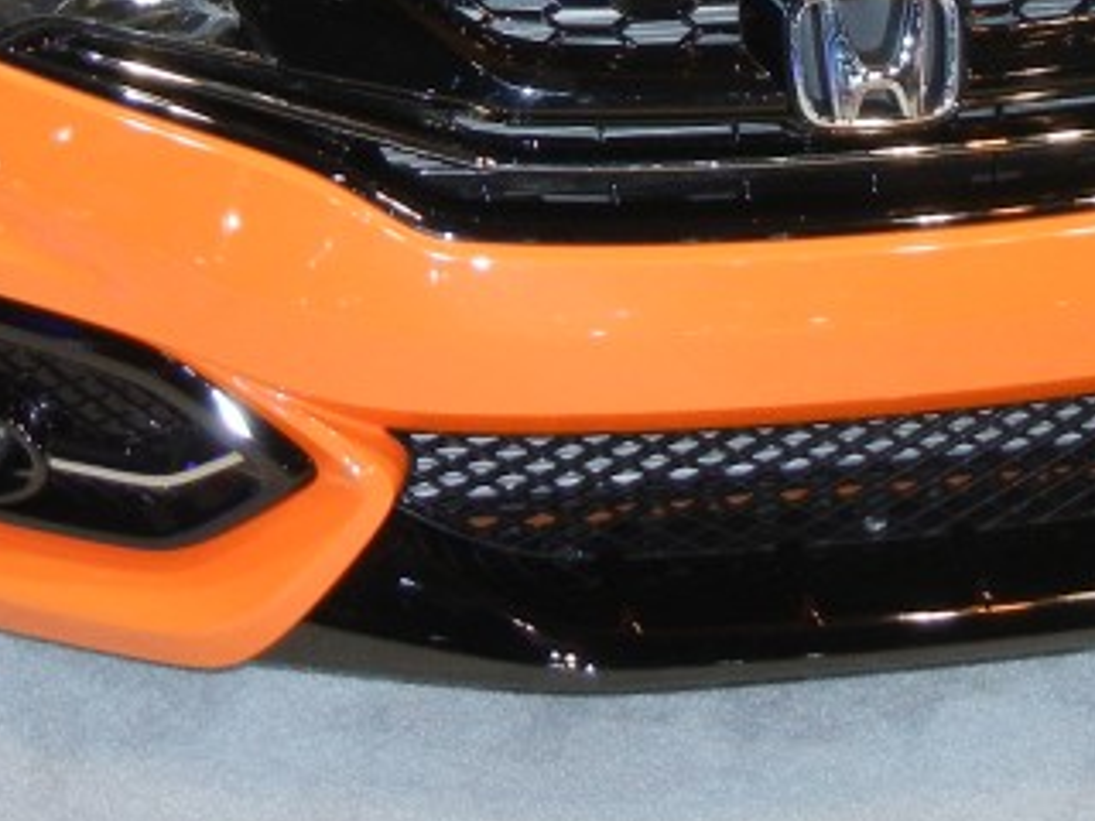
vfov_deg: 14.2
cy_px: -469
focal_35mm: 96
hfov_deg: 20.4
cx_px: 643
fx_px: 3037
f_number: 3.5
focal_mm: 5.4
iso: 280
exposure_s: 1/30
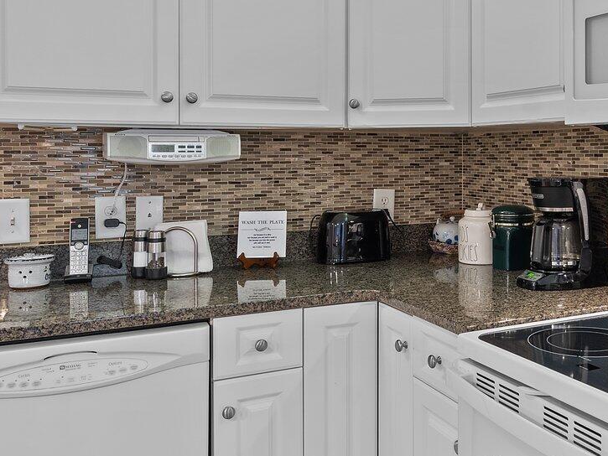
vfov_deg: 37.5
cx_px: 482
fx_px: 668
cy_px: 169
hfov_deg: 46.5
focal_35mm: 38
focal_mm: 14
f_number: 8
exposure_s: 1
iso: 400
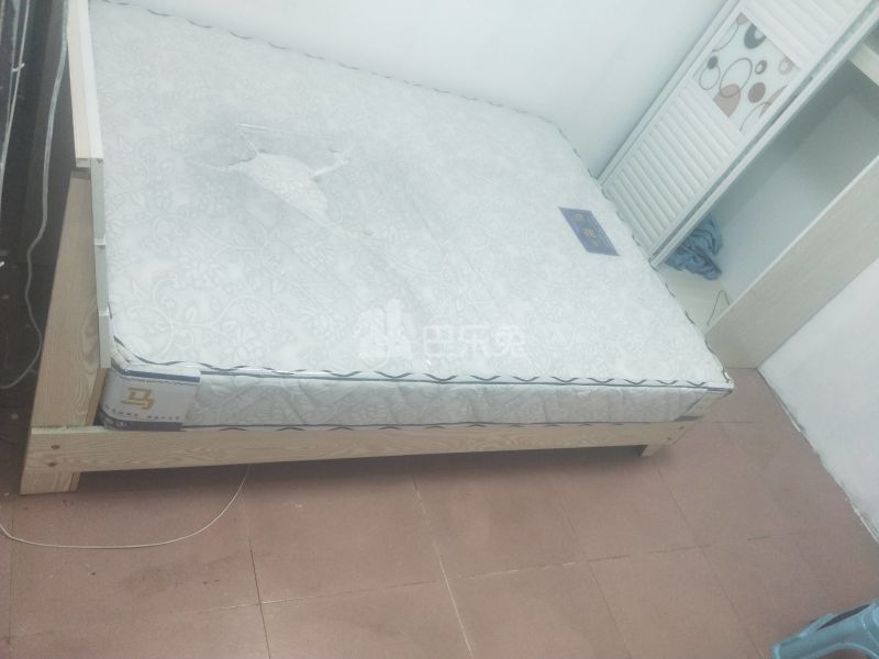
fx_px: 635
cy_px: 330
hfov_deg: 69.4
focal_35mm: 25
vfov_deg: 54.9
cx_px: 440
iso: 192
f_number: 1.7
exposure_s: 1/50
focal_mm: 4.27
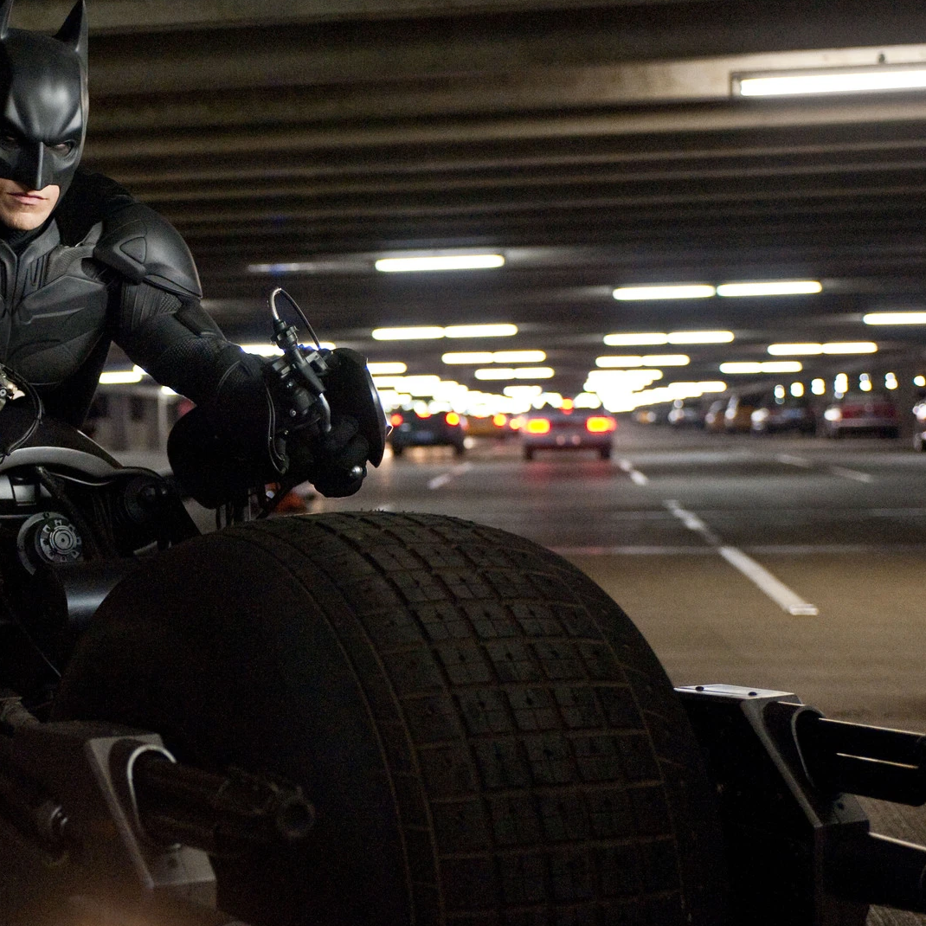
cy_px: 508
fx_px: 2361
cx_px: 119
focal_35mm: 78
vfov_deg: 22.2
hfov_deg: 21.8
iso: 2500
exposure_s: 1/200
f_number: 3.5
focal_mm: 48
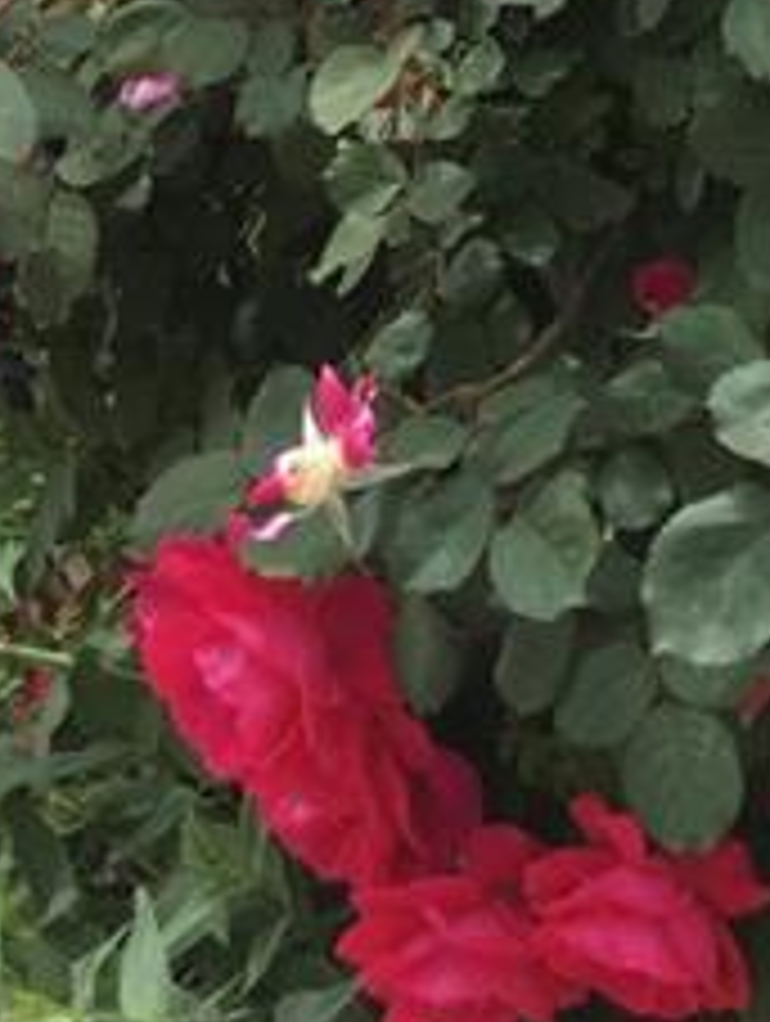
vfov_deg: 10.8
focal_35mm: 153
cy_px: -1477
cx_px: 1391
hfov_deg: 9.3
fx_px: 4525
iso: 25
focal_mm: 4.15
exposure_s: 1/232
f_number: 2.2
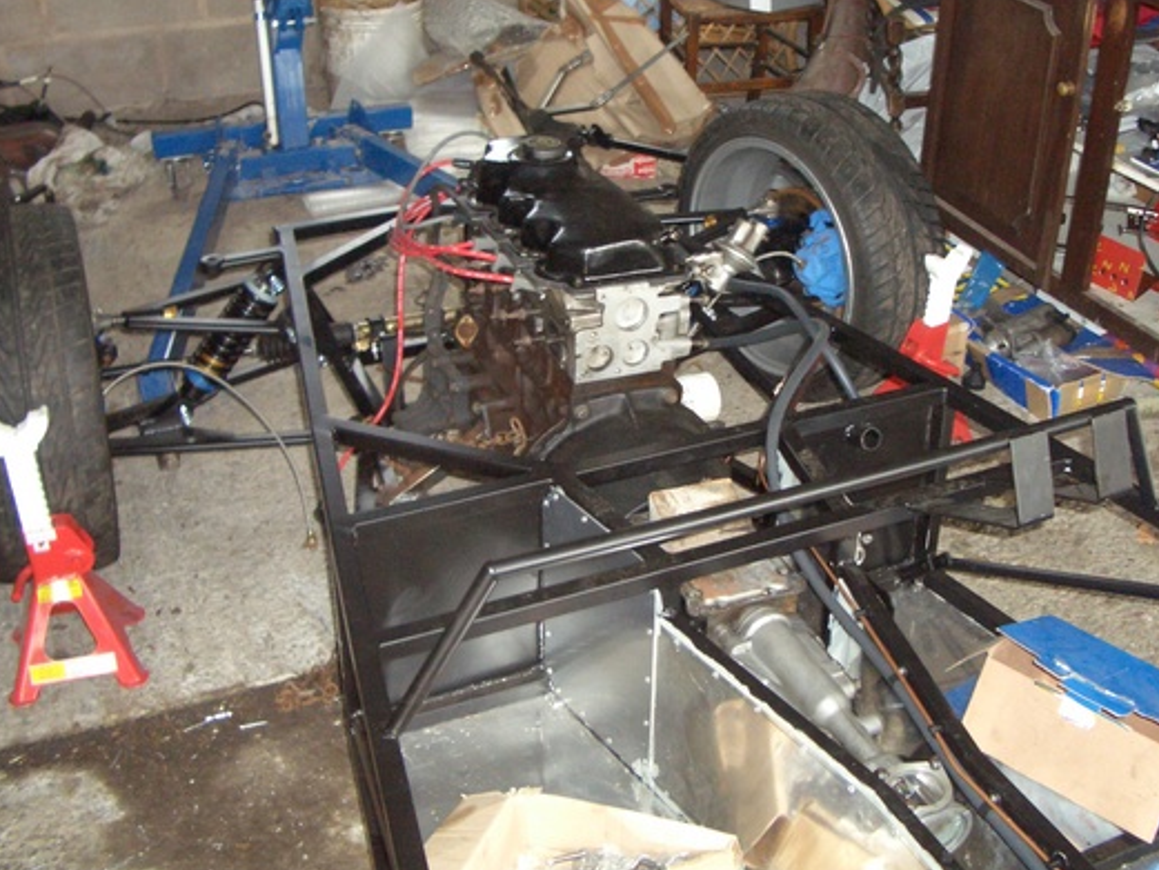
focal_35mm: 43
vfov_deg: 33.6
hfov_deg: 43.8
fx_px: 1440
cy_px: 372
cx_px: 625
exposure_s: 1/60
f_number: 2.6
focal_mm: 5.8
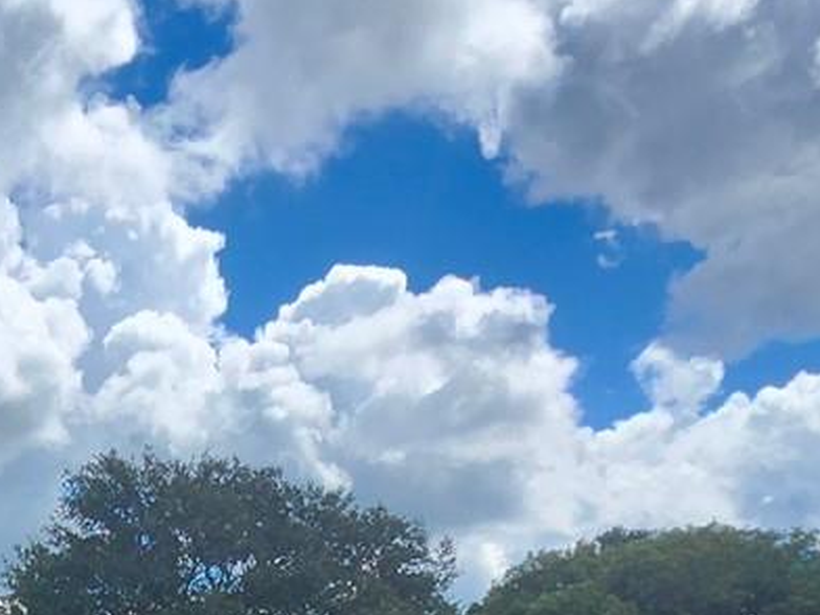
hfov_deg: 32.5
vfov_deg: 22.7
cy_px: 912
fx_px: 1255
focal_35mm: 53
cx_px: -46
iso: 40
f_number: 2.2
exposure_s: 1/2033
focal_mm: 1.74
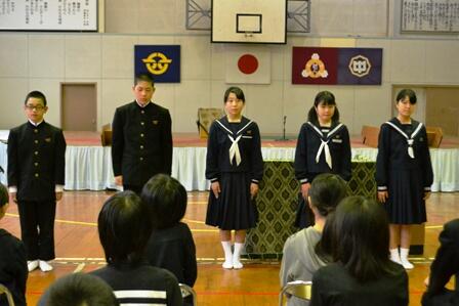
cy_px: 153
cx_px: 230
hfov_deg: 44.9
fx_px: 555
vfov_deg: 30.9
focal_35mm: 44
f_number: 4.5
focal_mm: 29
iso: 3200
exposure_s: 1/60
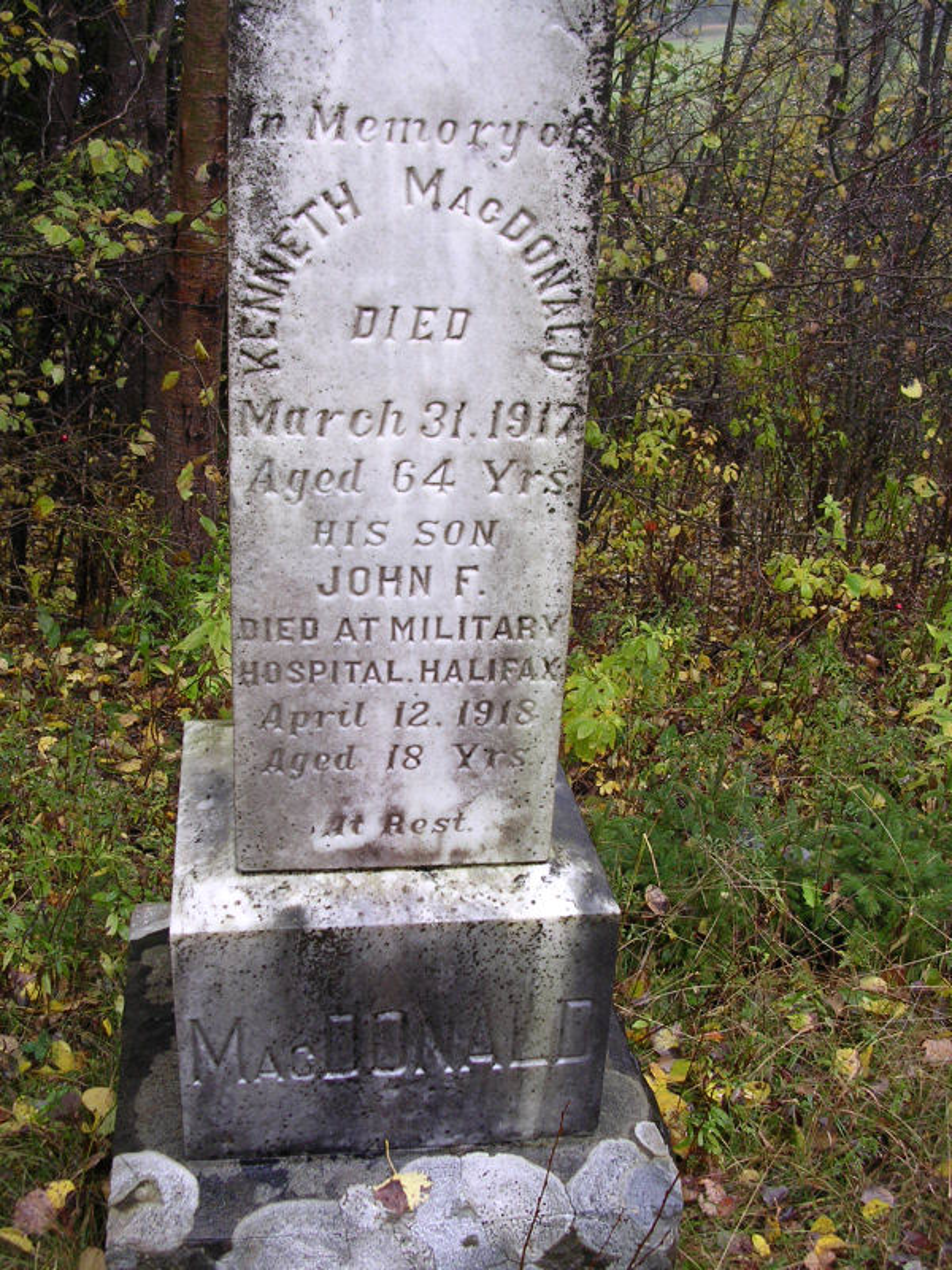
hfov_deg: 37.7
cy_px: 635
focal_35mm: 38
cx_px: 476
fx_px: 1393
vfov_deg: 49.0
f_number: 2.8
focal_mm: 5.8
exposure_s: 1/90.9
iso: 100
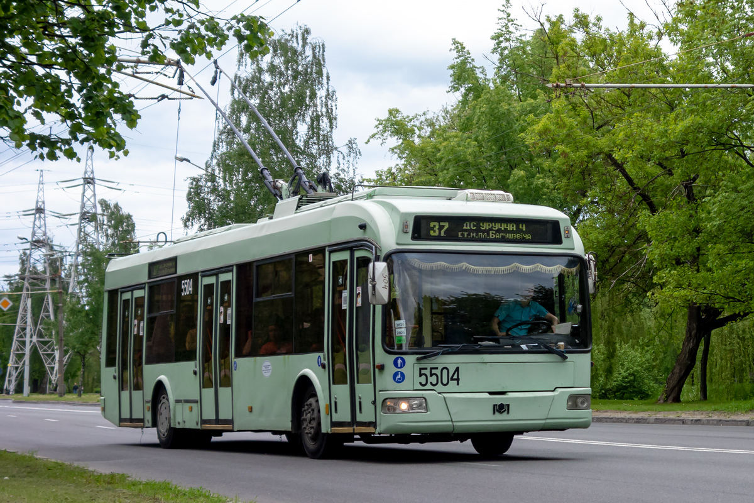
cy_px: 252
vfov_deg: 27.5
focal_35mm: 49
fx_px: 1026
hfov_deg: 40.3
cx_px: 377
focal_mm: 18.23
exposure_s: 1/640
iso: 200
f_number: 4
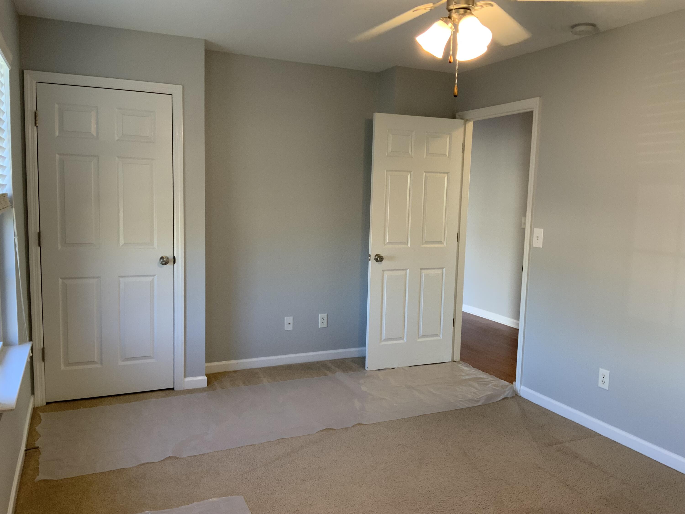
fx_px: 574
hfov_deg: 61.7
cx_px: 342
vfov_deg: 48.2
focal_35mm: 29
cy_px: 257
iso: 80
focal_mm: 3
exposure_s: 1/60
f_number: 1.8
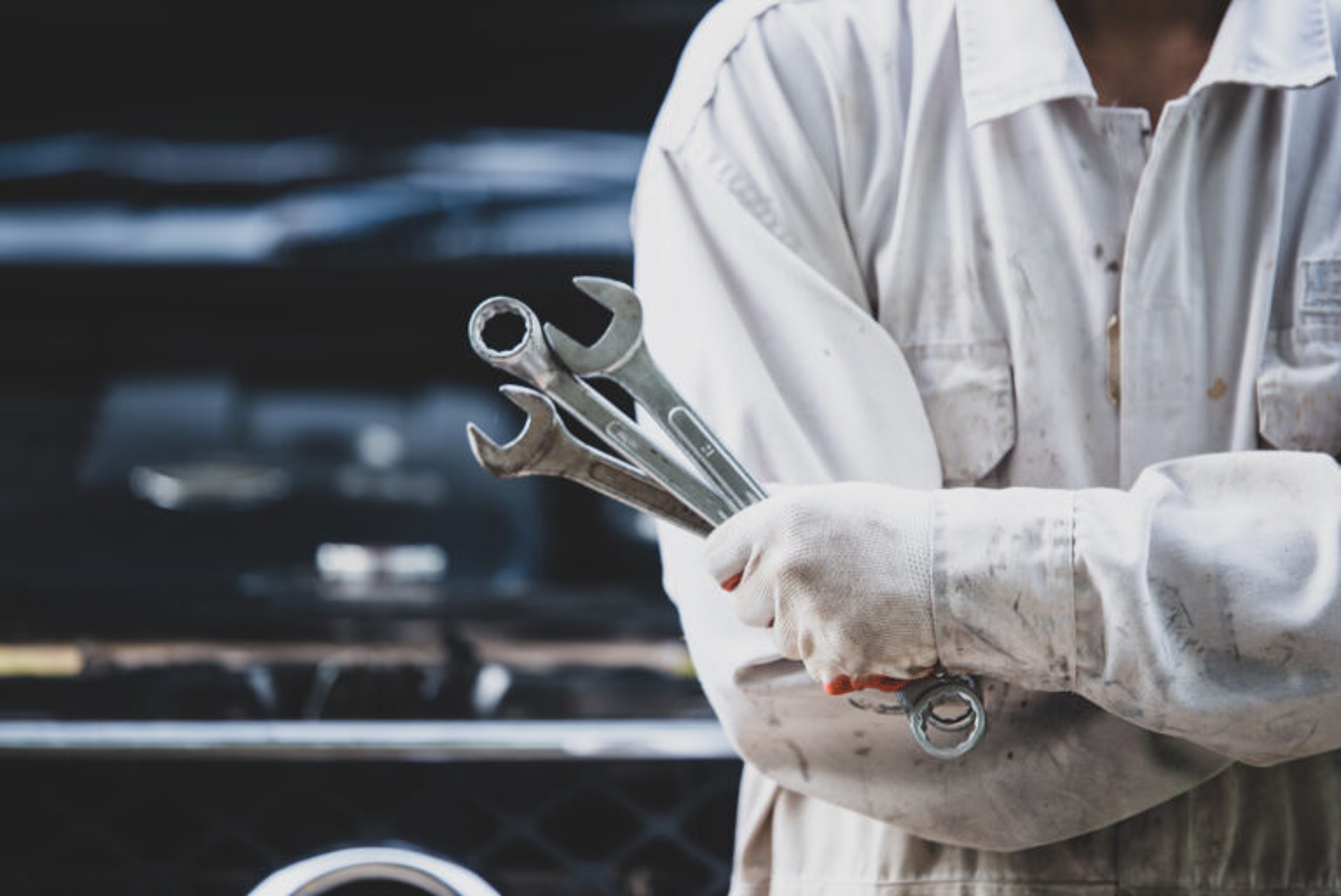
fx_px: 7454
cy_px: 448
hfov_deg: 10.3
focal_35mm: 200
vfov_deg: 6.9
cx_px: 670
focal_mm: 200
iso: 200
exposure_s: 1/160
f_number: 2.8
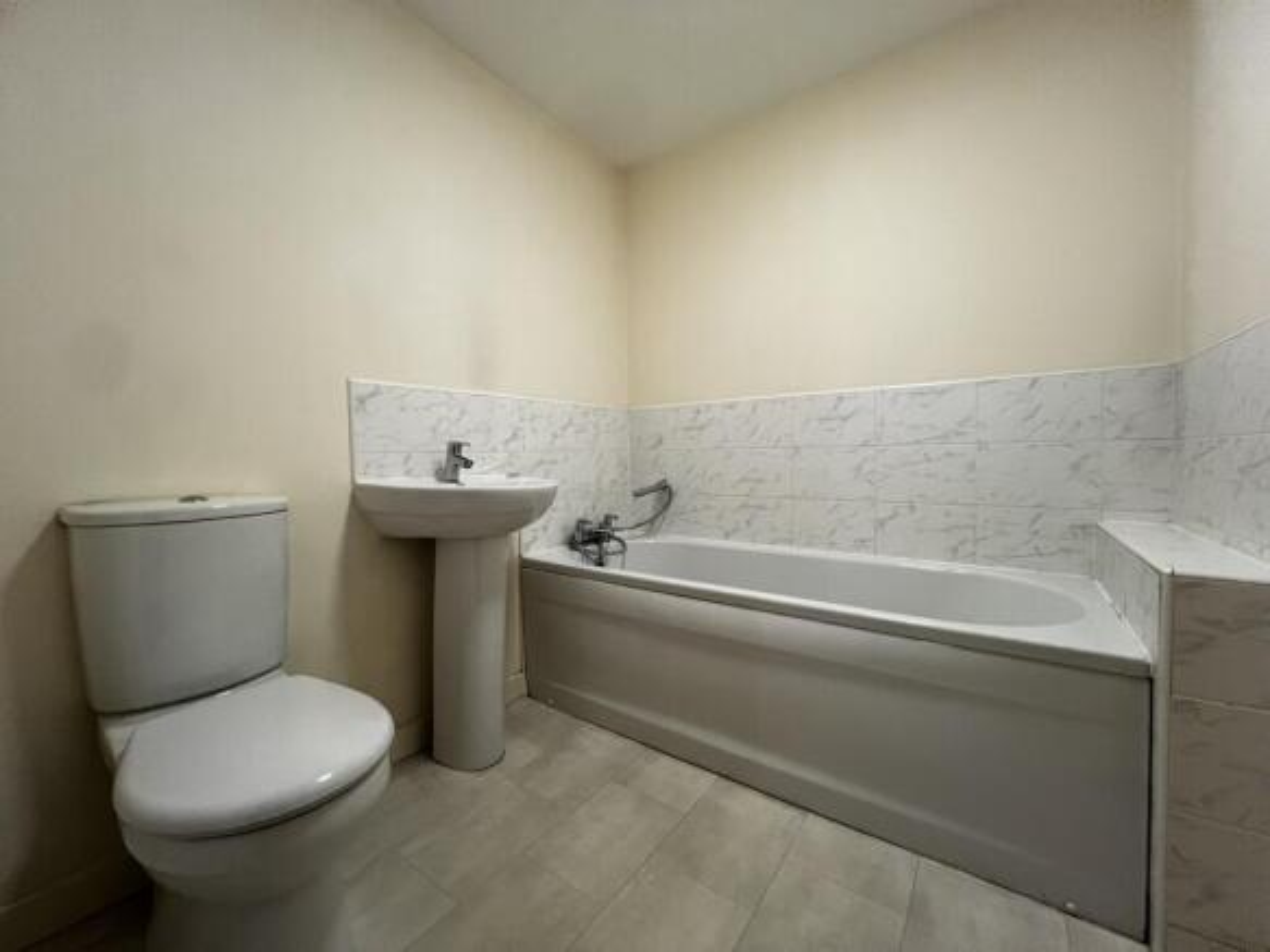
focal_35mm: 13
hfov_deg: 106.2
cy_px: 476
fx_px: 477
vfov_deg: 89.9
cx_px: 635
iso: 250
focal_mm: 1.57
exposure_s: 1/100
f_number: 1.8
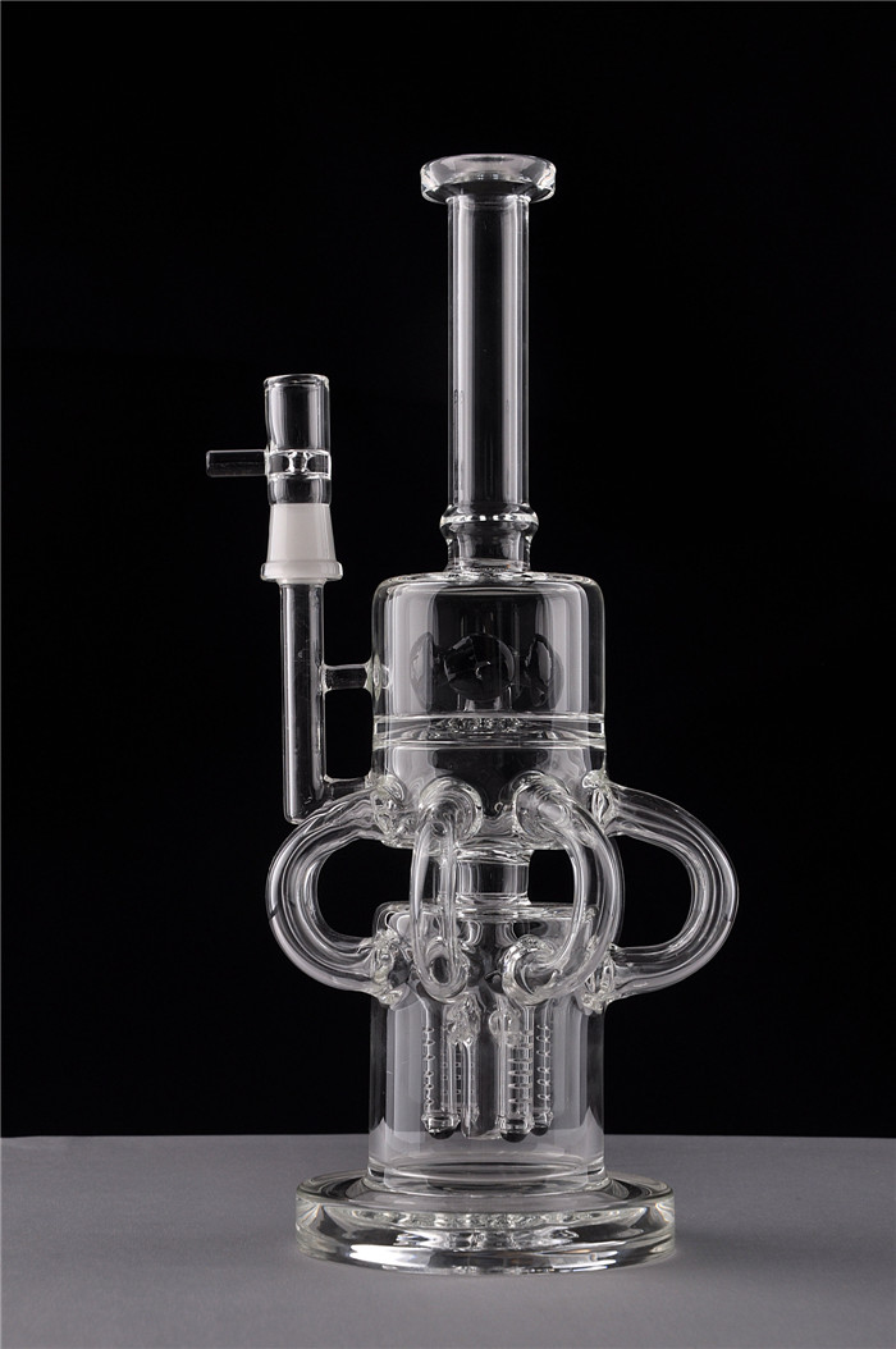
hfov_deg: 15.7
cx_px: 448
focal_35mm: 87
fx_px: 3256
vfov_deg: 23.4
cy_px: 674
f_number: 13
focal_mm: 58
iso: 200
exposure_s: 1/125
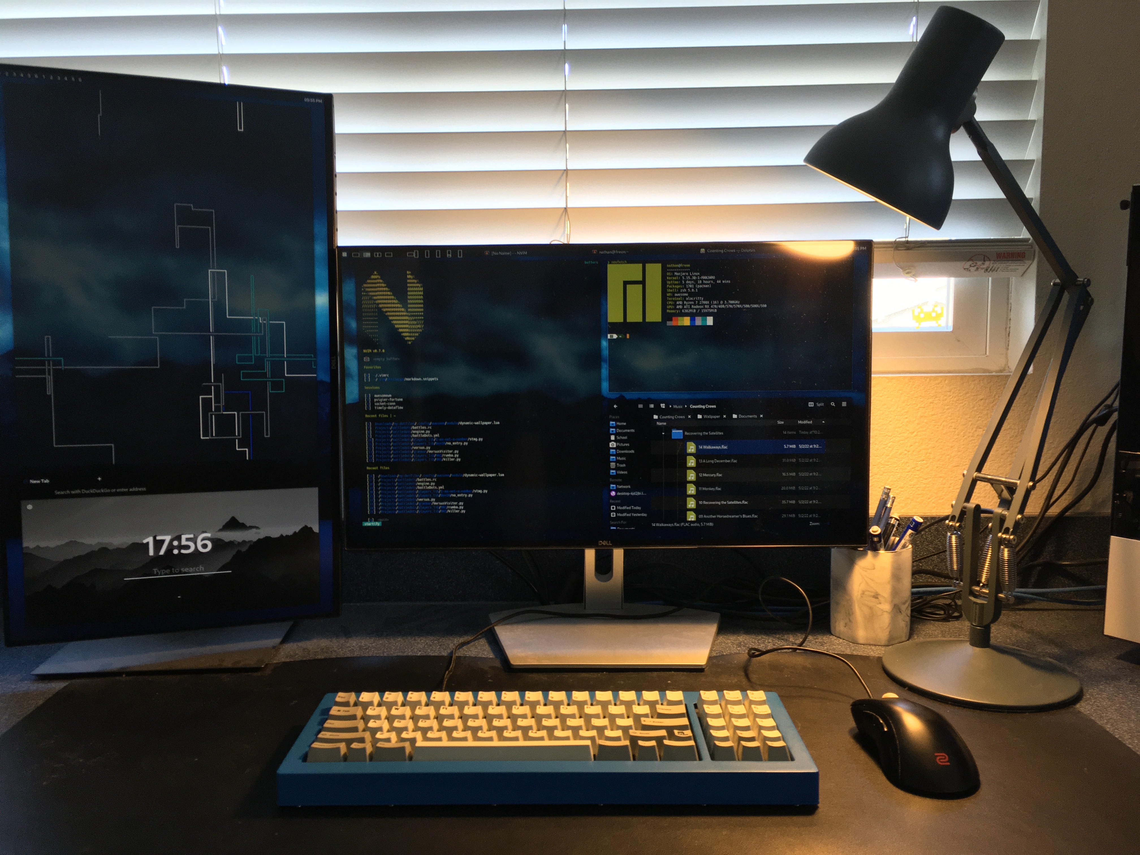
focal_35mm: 29
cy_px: 428
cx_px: 570
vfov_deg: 48.2
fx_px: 955
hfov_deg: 61.7
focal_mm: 4.15
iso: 50
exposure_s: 1/30
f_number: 2.2
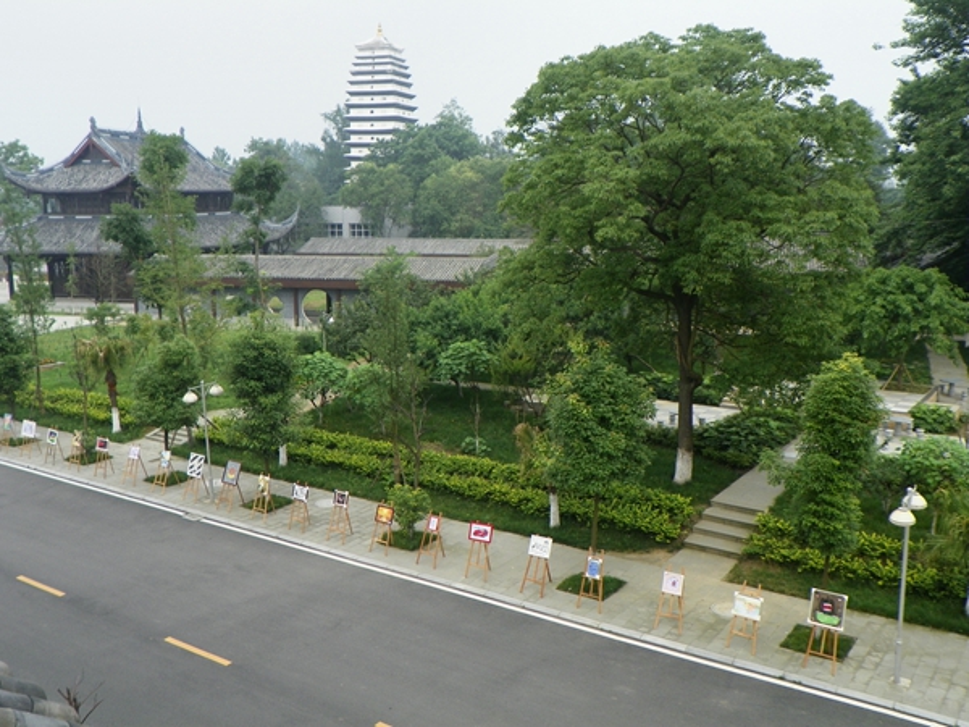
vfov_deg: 41.8
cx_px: 484
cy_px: 364
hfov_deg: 54.0
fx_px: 952
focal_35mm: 34
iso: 64
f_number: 4
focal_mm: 6.1
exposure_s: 1/400
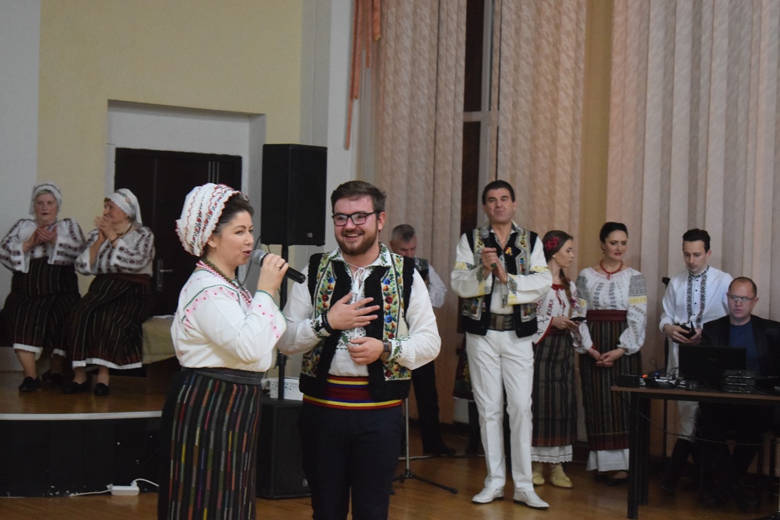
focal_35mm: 82
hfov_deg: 24.6
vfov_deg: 16.6
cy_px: 260
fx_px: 1787
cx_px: 390
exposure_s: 1/60
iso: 6400
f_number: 5.6
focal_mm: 55
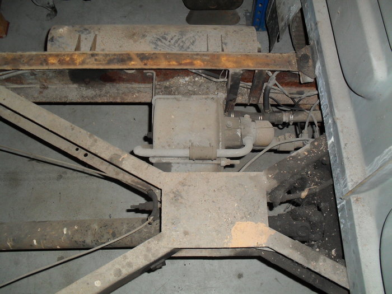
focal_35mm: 35
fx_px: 396
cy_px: 147
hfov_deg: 52.6
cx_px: 196
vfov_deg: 40.7
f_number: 3.2
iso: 200
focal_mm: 6.3
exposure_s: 1/45
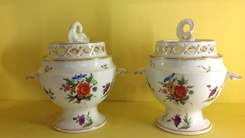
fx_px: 253
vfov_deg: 30.4
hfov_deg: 51.6
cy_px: 60
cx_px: 125
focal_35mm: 39
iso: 64
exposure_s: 1/40
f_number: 2.4
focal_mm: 4.28
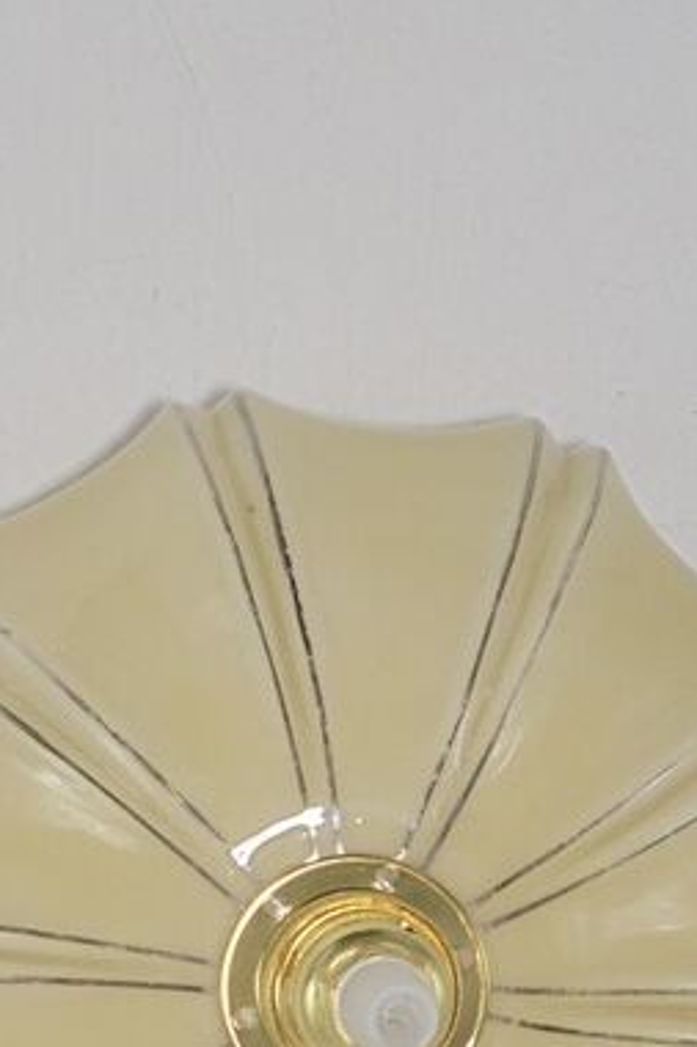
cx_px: 439
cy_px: 1102
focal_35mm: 106
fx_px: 3081
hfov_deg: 12.9
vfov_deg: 18.7
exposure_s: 1/30
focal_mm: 7.8
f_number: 4.5
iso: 100
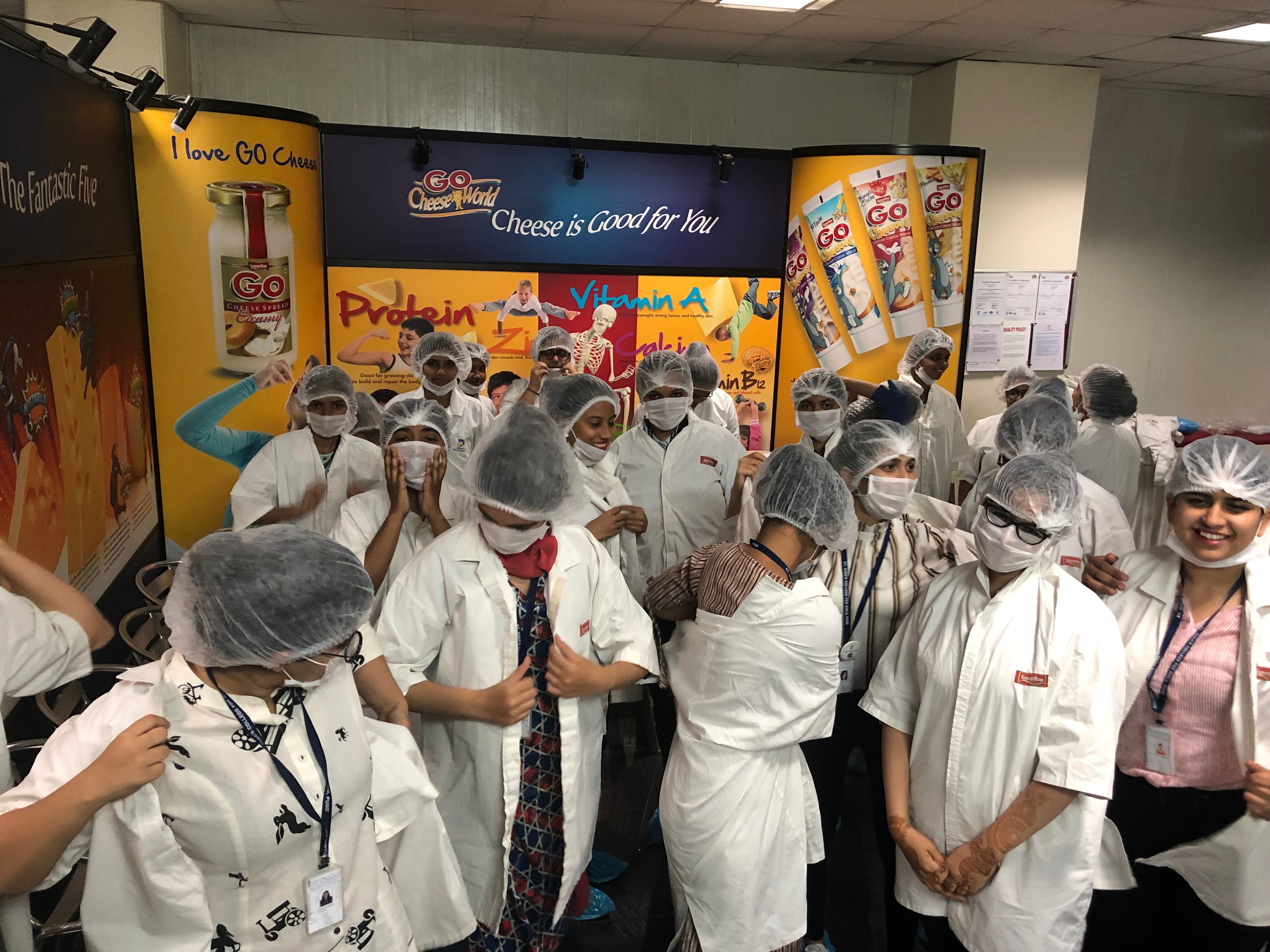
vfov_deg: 49.7
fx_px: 1027
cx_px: 635
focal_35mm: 28
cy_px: 476
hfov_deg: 63.4
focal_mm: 4
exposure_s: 1/50
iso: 200
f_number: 1.8
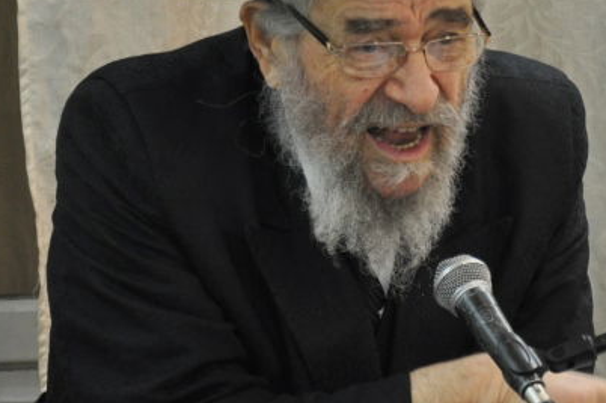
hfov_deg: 5.1
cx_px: 466
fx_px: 6747
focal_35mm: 401
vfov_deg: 3.4
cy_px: 97
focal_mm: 105
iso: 800
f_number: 5.6
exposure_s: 1/60
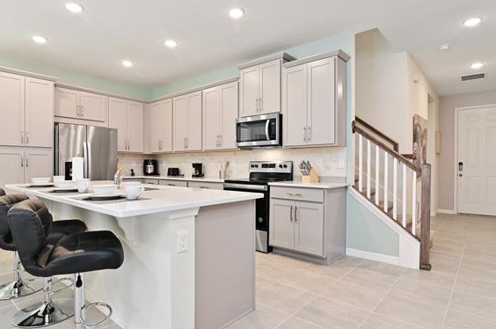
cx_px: 243
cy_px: 167
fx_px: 275
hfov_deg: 84.1
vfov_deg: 61.7
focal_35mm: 20
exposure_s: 1/3
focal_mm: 16
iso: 160
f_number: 8
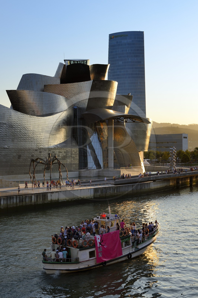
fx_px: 396
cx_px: 99
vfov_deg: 41.1
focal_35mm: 48
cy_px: 149
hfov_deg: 28.0
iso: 200
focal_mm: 48
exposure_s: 1/200
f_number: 9
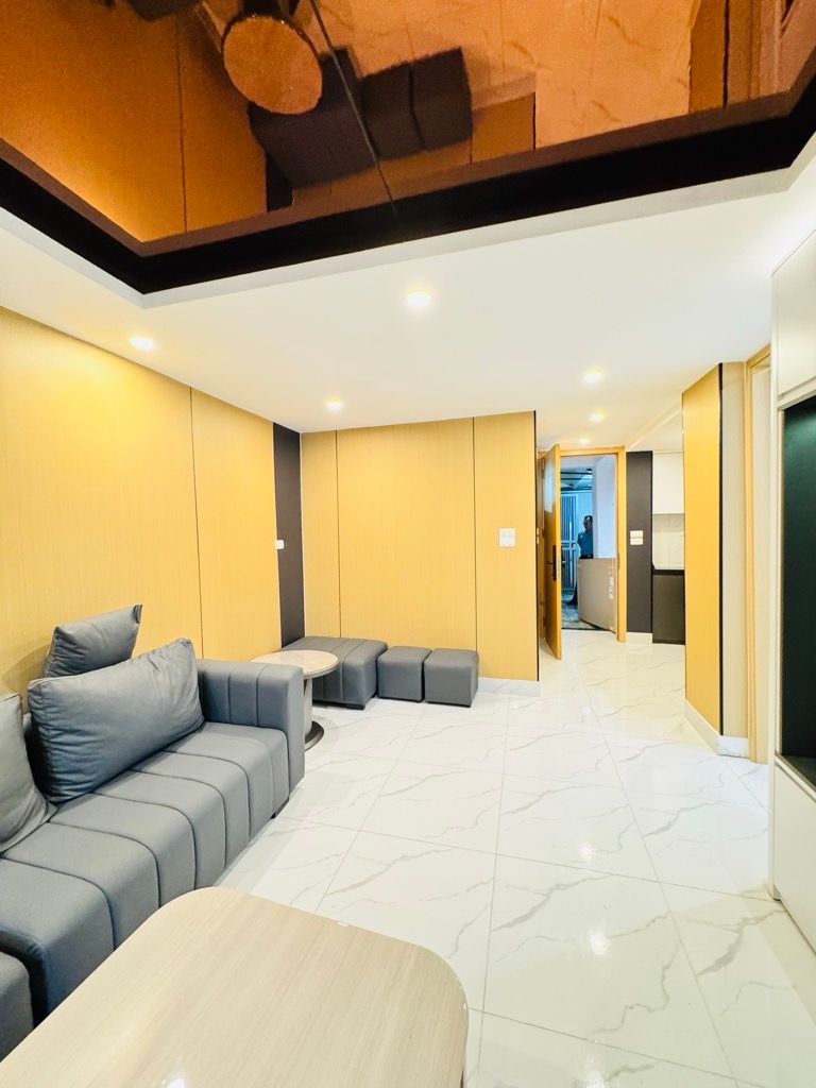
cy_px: 544
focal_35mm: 14
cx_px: 408
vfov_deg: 102.1
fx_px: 440
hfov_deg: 85.7
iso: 500
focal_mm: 2.22
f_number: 2.2
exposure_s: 1/60
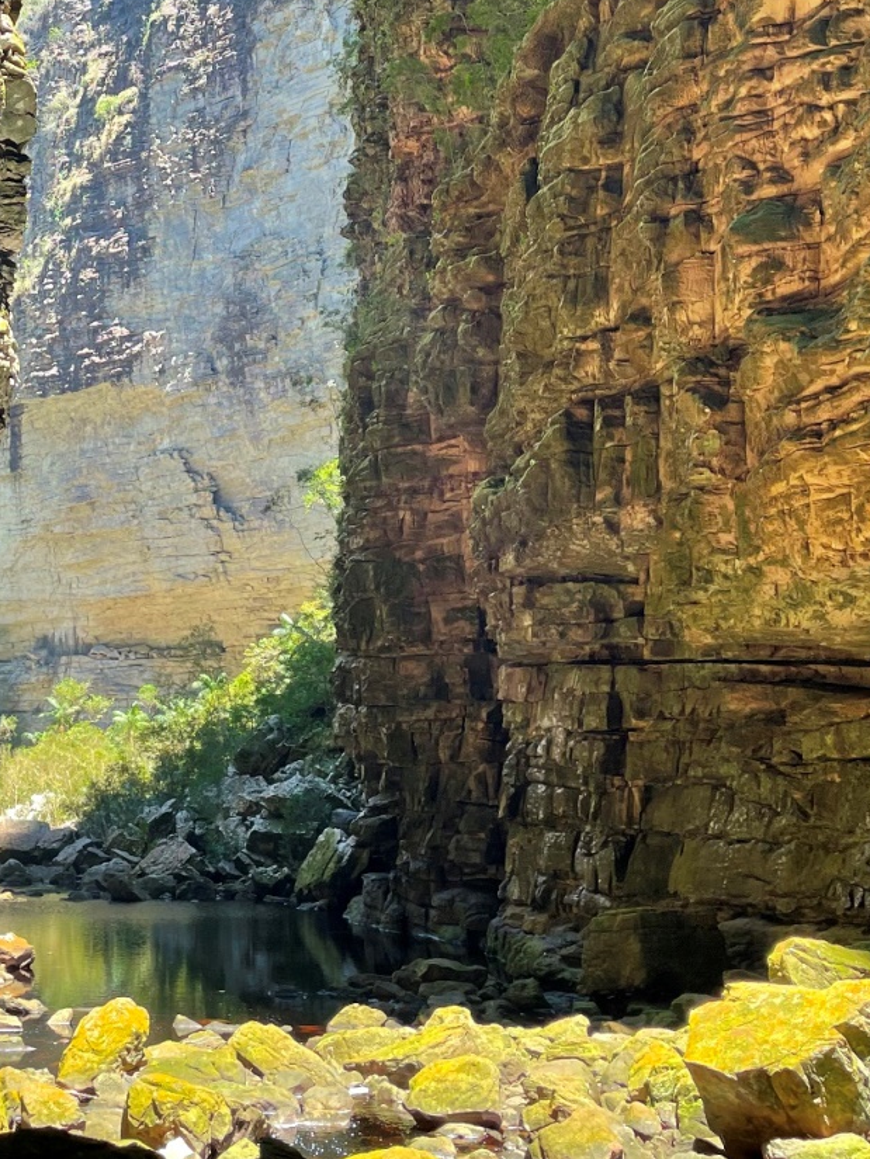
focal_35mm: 52
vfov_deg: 35.0
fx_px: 1742
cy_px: 148
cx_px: 136
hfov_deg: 27.3
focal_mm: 4.2
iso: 32
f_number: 1.6
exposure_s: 1/180
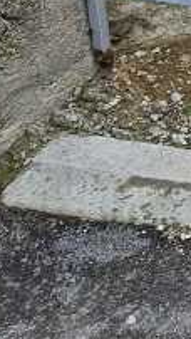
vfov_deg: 25.3
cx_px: 583
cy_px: -119
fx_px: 629
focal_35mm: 70
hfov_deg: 10.9
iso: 32
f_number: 2.2
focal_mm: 1.7
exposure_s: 1/794
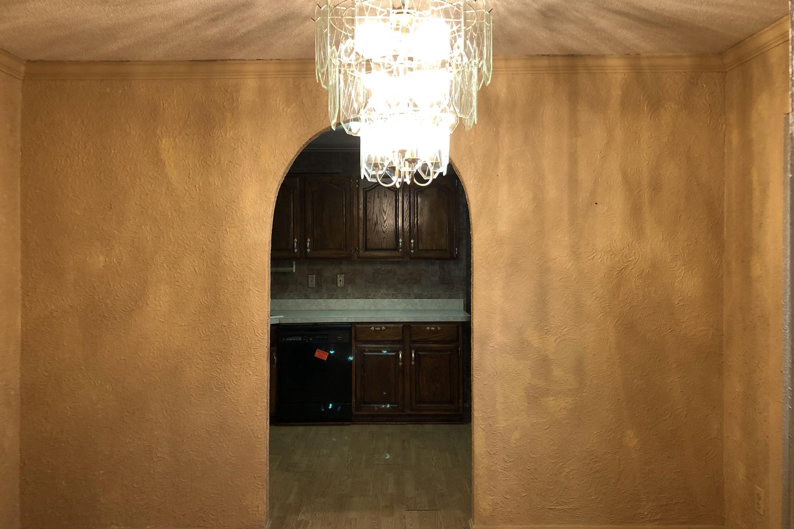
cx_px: 390
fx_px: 662
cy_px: 257
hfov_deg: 61.9
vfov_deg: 43.6
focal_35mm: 30
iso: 40
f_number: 1.8
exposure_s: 1/15
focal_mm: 3.99
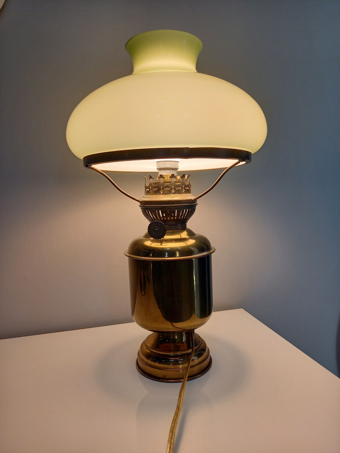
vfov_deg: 69.4
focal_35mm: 25
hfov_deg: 54.9
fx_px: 327
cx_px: 170
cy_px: 226
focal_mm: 4.65
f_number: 1.8
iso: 100
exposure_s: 1/100
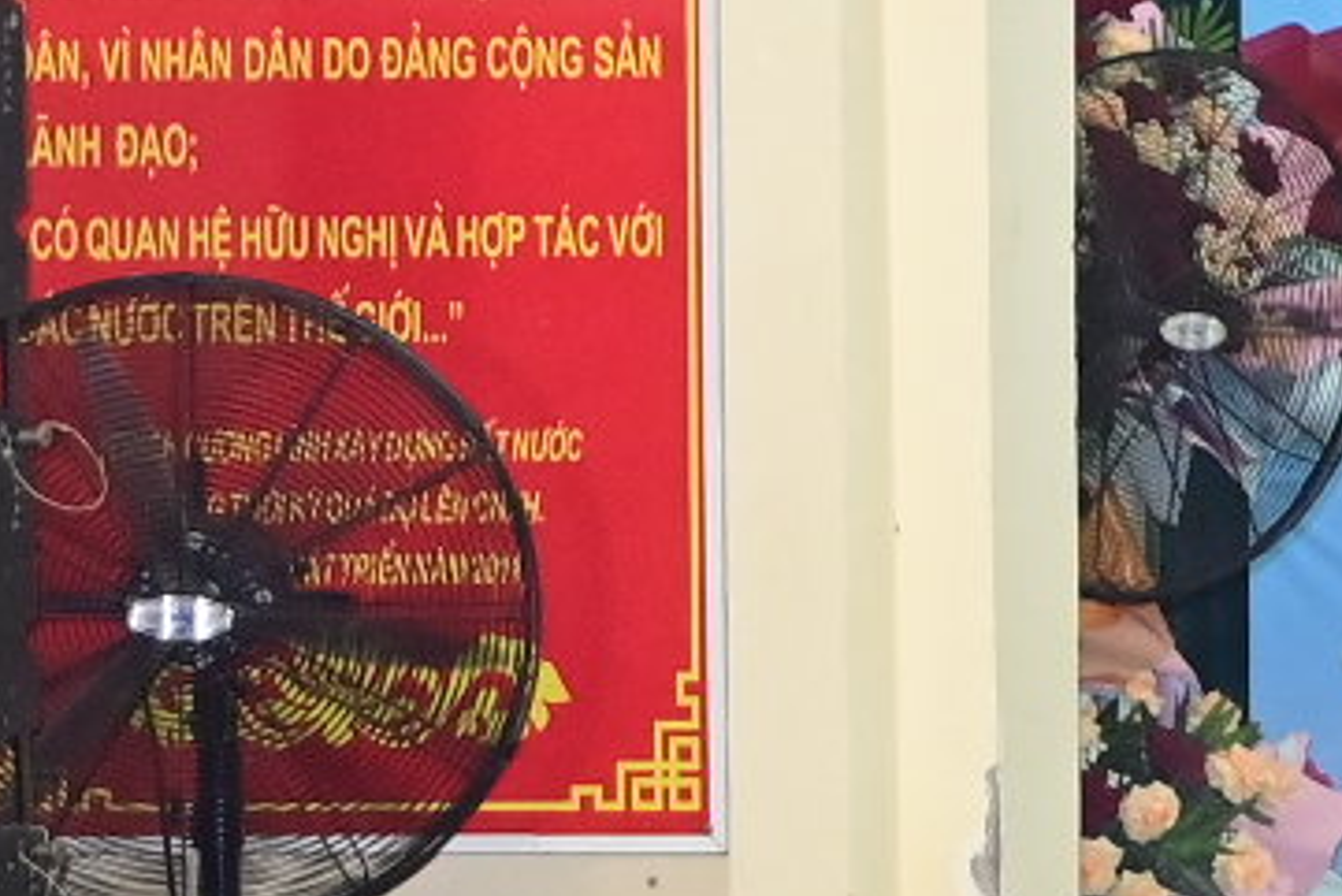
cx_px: 3554
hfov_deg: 9.1
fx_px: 7309
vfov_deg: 7.0
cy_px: 502
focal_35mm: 196
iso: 1600
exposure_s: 1/200
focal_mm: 24
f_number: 4
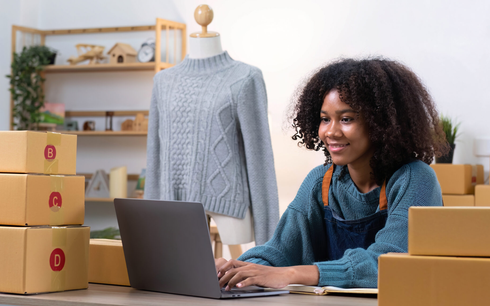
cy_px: 157
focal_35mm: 94
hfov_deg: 22.1
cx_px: 253
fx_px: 1255
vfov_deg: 13.9
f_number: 2.8
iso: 400
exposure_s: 1/80
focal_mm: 50
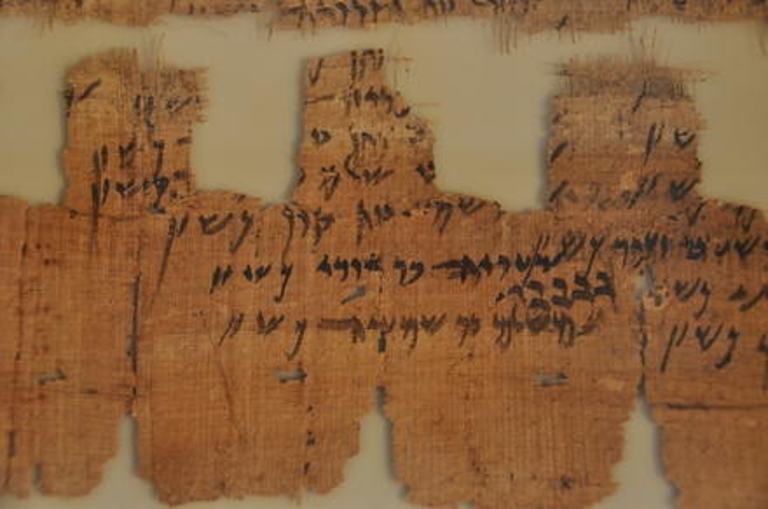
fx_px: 1662
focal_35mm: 78
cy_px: 254
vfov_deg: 17.4
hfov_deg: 26.0
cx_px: 384
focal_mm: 52
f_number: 4.8
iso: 1000
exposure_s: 1/6
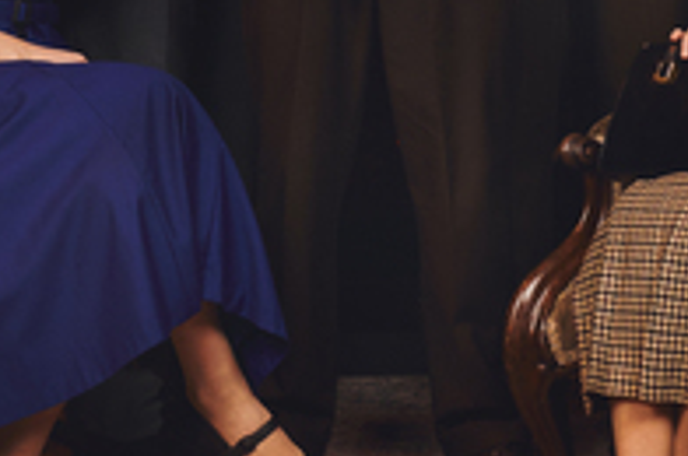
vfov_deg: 9.1
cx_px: 520
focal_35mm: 147
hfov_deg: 13.9
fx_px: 2805
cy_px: -203
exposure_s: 1/200
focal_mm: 35
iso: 500
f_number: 6.3
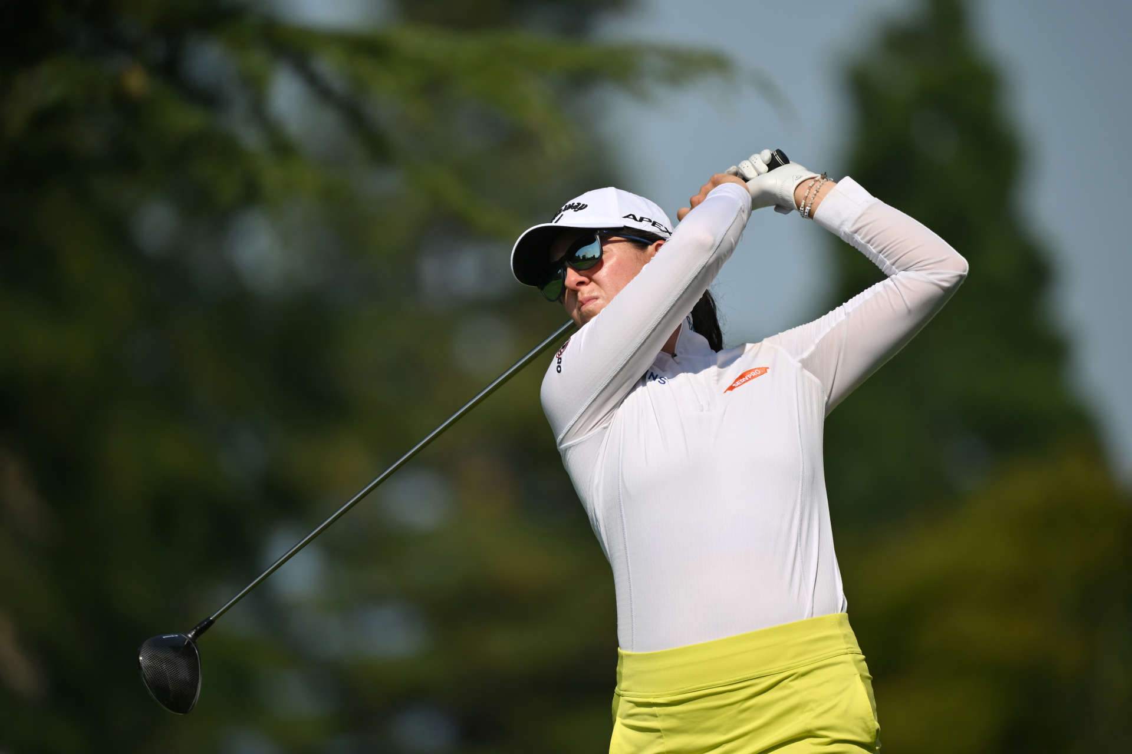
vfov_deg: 2.5
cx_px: 566
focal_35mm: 550
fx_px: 17293
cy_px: 377
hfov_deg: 3.7
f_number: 5.6
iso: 220
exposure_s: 1/2000
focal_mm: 550
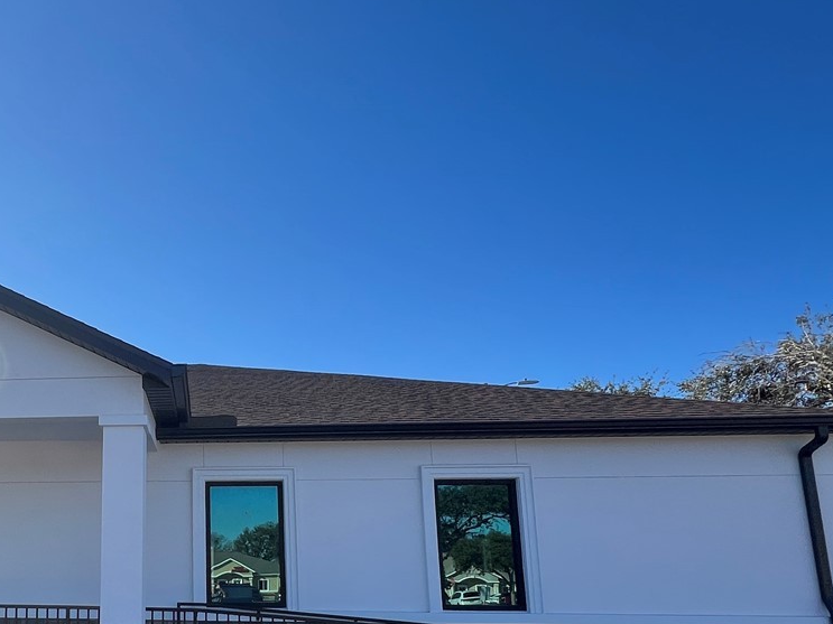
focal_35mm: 28
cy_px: 454
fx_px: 674
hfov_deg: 57.2
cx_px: 132
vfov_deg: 48.2
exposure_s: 1/1309
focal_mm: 1.57
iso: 32
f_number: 1.8
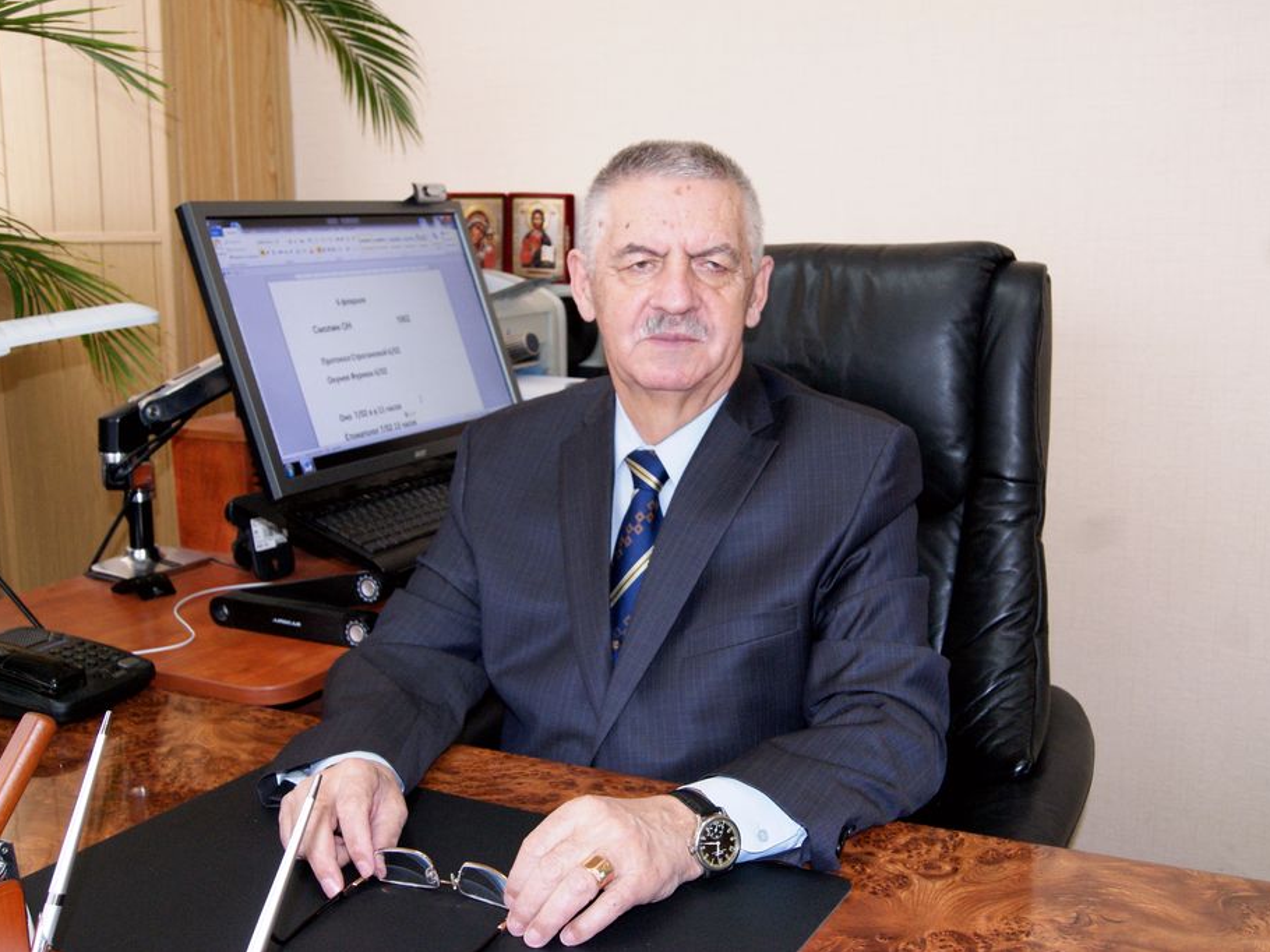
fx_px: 1430
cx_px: 641
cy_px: 477
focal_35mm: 39
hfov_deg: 47.9
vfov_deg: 36.8
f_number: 5.6
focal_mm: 24
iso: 400
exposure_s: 1/60
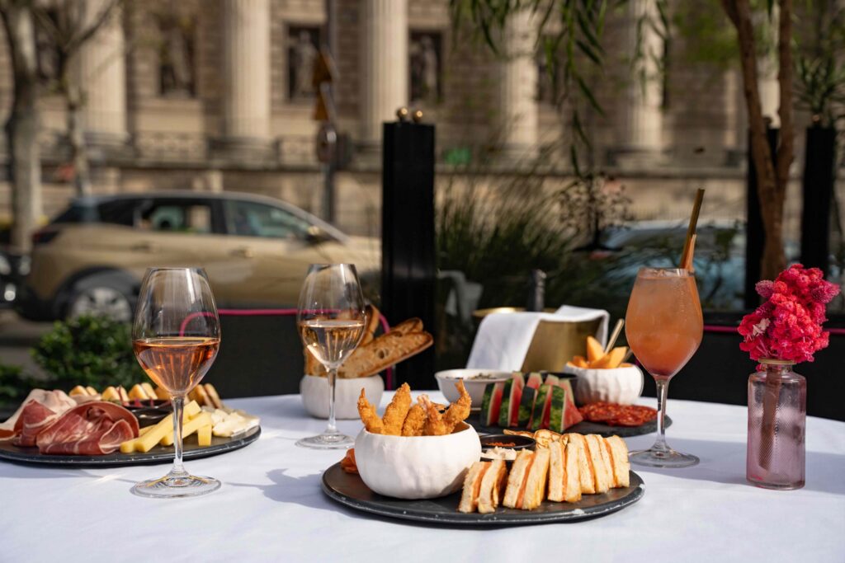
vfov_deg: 30.3
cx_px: 422
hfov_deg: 44.2
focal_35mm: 44
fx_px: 1040
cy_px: 282
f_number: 4.5
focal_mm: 44.3
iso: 100
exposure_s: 1/1000
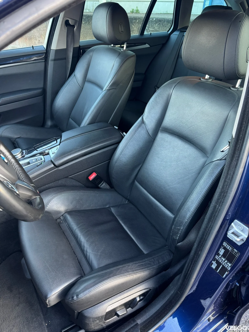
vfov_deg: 71.6
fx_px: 230
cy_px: 166
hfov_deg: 56.8
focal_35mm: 24
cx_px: 124
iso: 200
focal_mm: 6.76
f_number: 1.78
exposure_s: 1/70
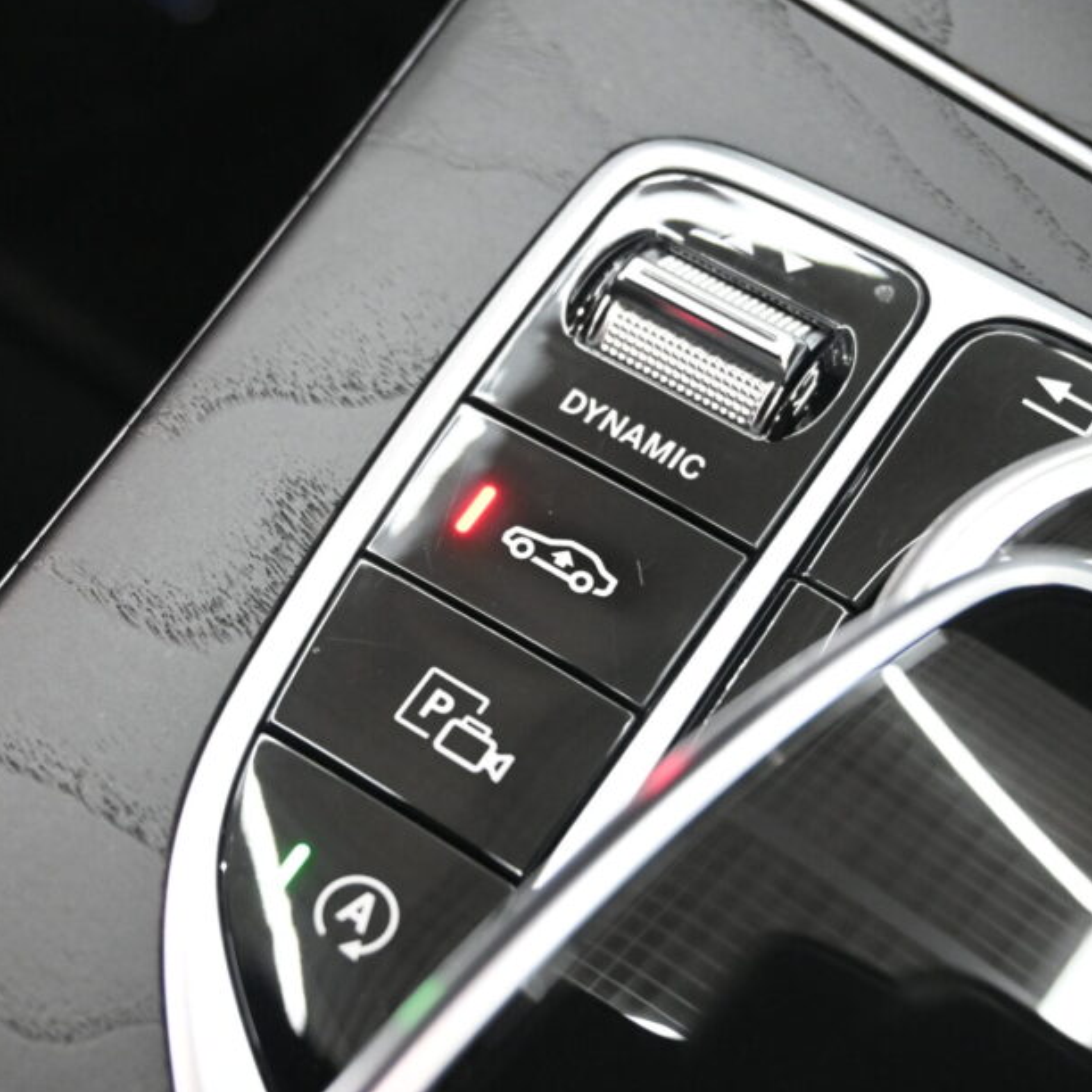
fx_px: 2284
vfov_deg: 26.9
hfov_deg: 26.9
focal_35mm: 64
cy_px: 533
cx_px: 532
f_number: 4.8
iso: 3200
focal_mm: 30
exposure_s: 1/125
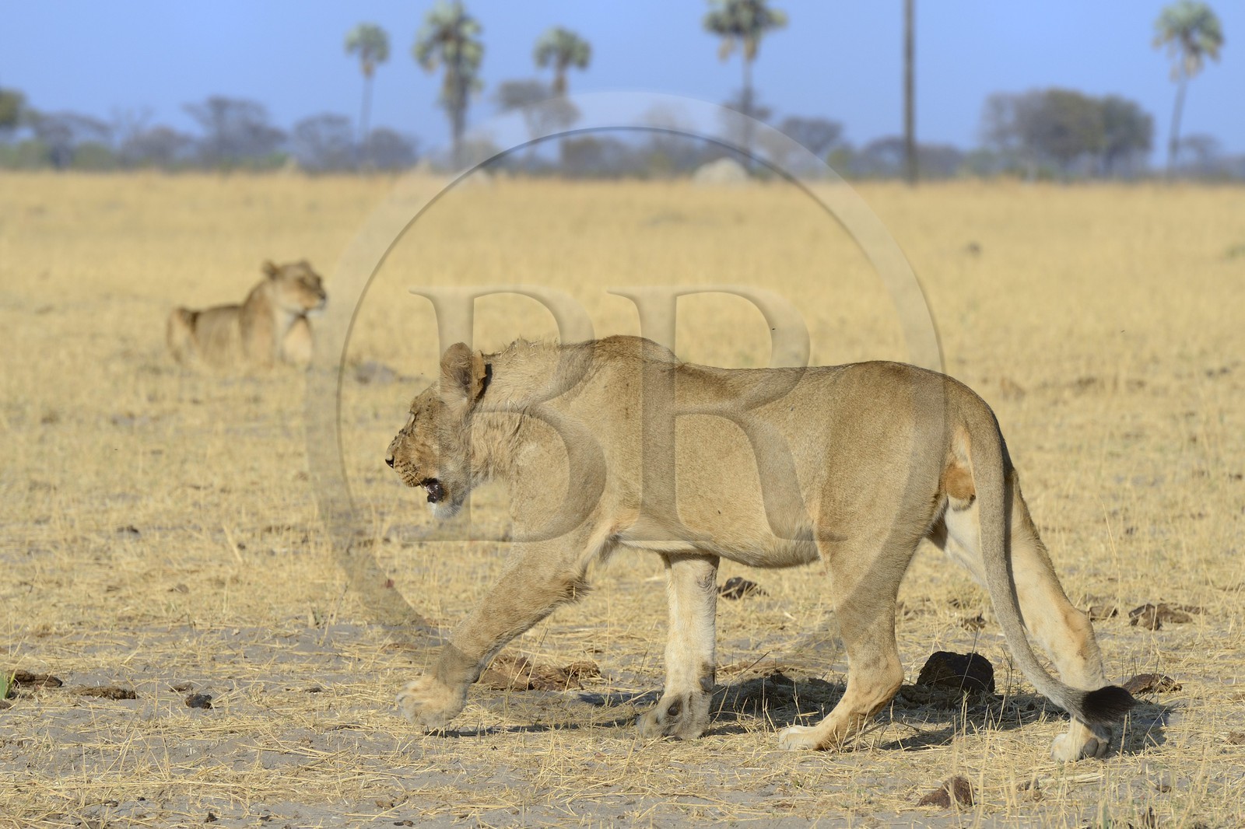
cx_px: 622
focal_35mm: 280
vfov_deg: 4.9
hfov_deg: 7.4
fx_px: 9681
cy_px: 414
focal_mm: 280
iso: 400
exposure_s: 1/640
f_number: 11
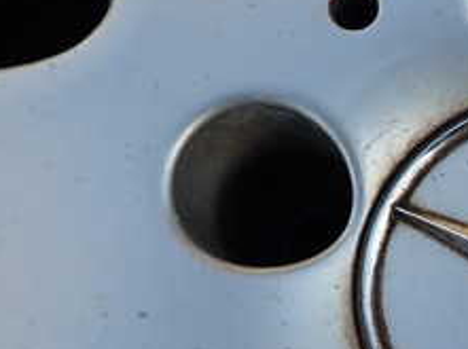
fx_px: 918
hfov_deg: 25.7
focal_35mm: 68
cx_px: 557
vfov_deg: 21.4
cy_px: 260
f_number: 2.8
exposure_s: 1/320
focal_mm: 4.5
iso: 100
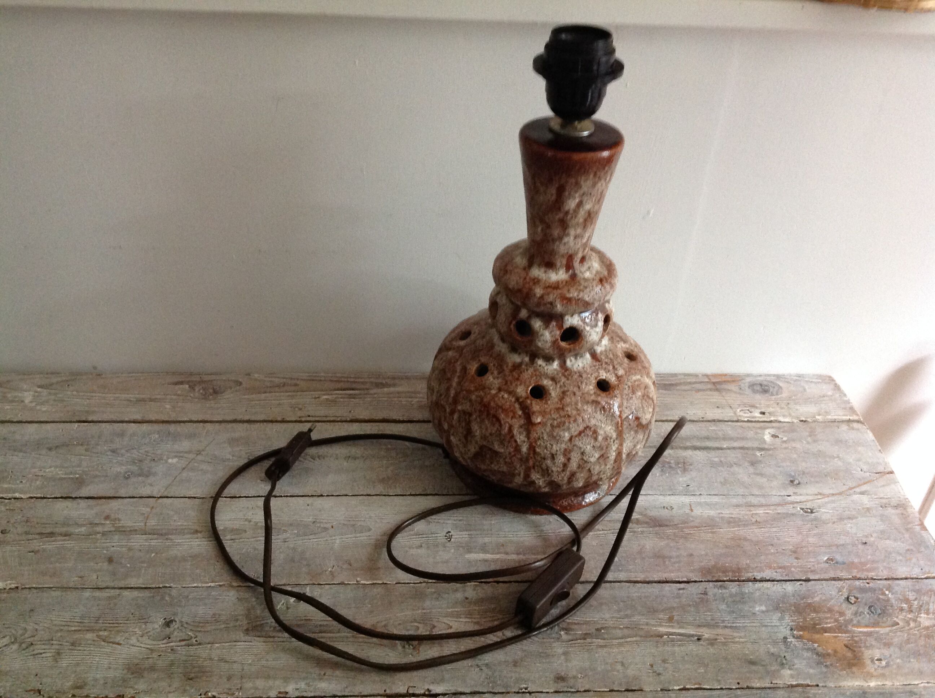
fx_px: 944
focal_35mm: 35
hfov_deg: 52.7
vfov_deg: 40.6
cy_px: 349
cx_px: 468
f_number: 2.4
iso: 320
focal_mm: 4.28
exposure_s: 1/15
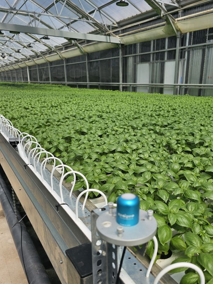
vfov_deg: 59.7
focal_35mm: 30
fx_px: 246
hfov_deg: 46.2
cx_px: 138
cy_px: 163
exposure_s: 1/970
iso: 10
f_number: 1.7
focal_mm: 6.3
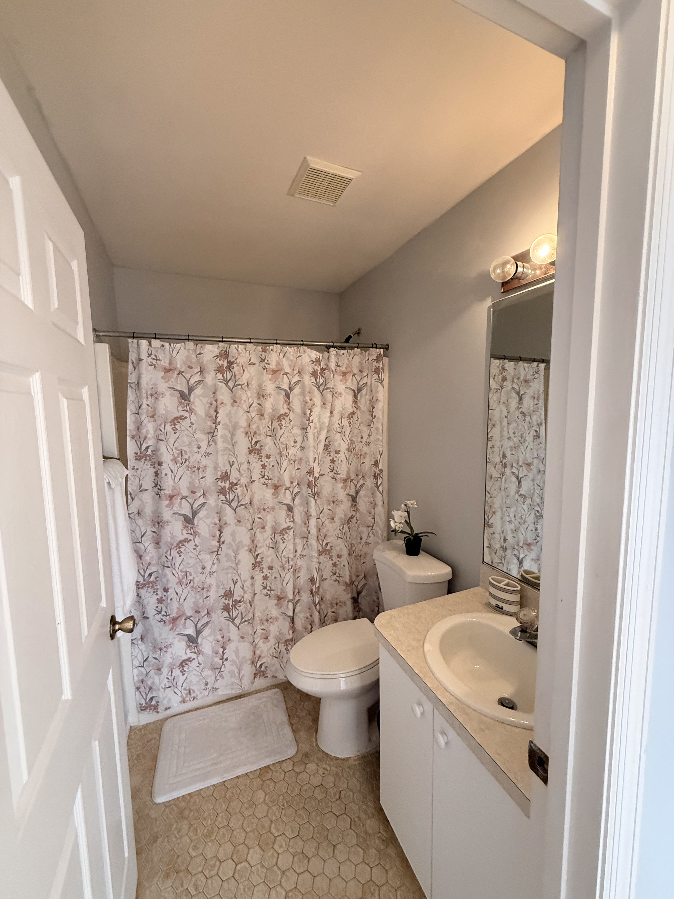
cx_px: 337
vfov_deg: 102.1
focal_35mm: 14
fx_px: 363
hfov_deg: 85.7
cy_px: 450
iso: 500
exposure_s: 1/60
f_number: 2.2
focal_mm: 2.22
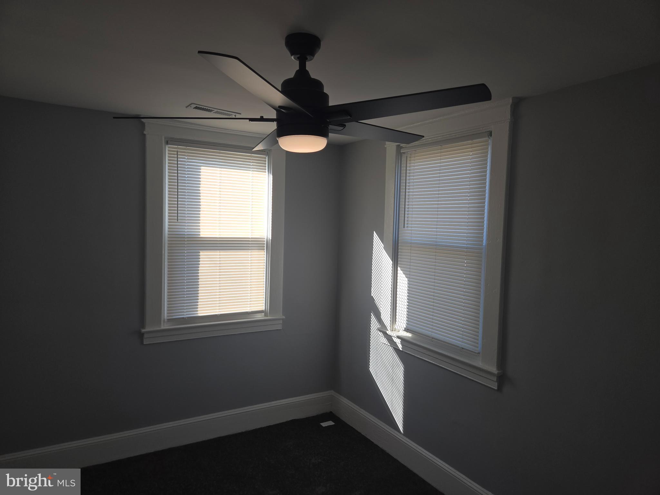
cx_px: 330
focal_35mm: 23
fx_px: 439
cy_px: 248
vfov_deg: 58.9
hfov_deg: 73.9
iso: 25
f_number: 1.8
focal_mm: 5.4
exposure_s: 1/240
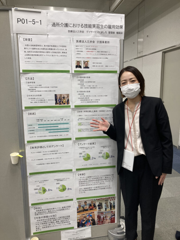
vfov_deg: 63.4
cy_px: 120
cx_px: 90
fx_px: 194
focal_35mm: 28
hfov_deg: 49.7
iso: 50
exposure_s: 1/60
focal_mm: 3.99
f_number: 1.8
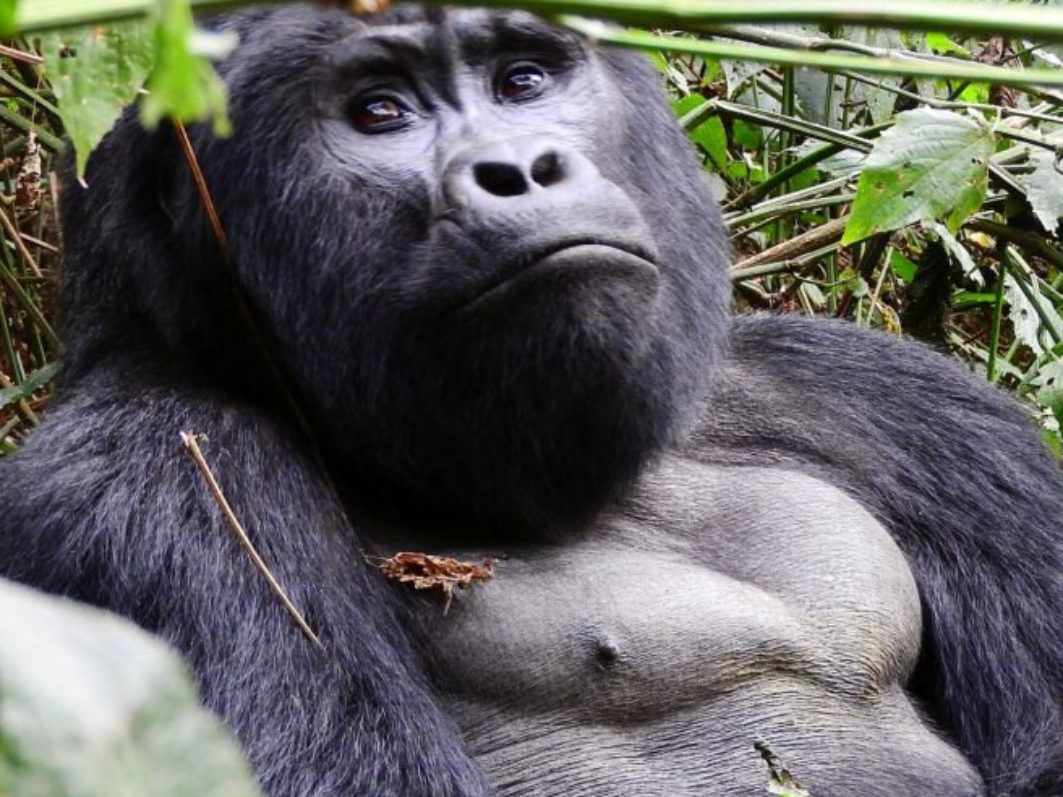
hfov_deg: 12.0
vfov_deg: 9.1
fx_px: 5036
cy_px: 434
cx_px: 750
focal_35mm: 164
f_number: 4.8
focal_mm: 18.8
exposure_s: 1/25
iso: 400
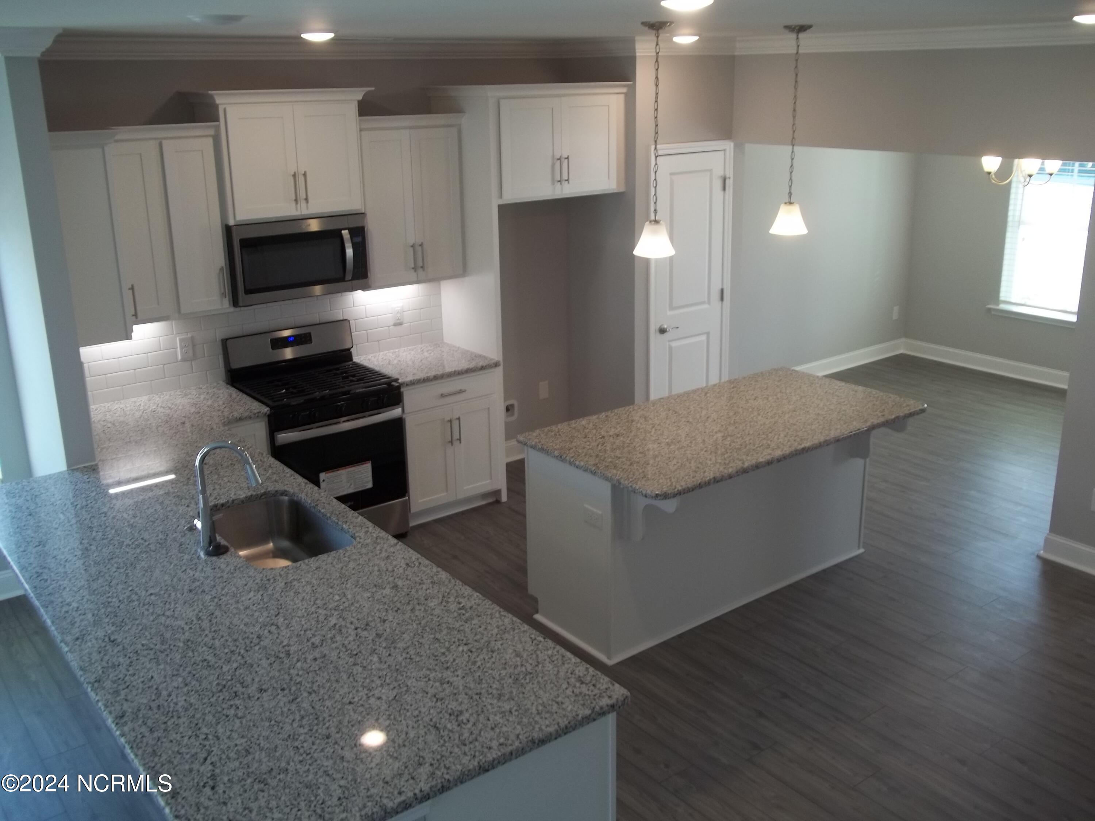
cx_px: 548
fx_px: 1012
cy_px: 410
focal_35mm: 32
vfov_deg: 44.2
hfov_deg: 56.8
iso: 64
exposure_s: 1/40
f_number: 2.9
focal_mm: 5.7
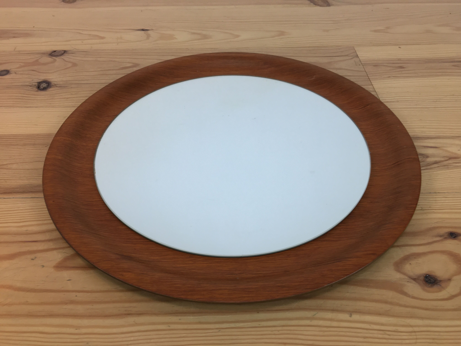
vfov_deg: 48.2
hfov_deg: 61.7
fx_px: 386
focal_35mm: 29
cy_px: 173
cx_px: 230
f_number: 2.2
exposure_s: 1/33
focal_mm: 4.15
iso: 32
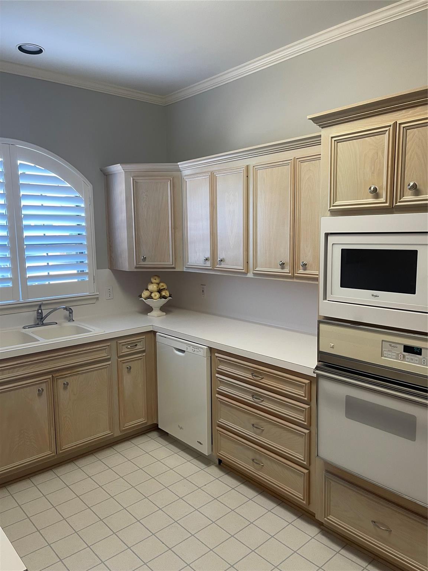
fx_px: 412
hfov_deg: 54.9
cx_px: 214
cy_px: 286
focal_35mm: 25
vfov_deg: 69.4
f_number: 1.6
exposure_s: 1/60
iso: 100
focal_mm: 5.1
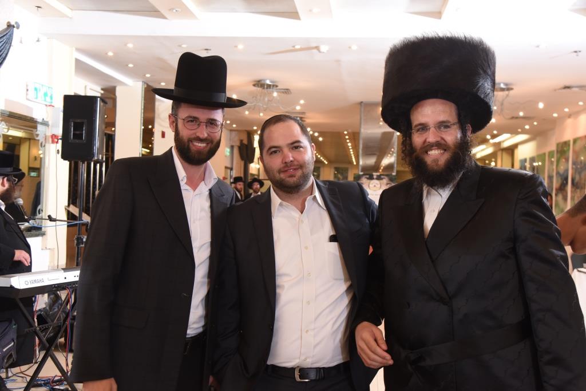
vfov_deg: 35.1
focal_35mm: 38
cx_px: 293
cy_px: 196
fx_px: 619
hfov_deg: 50.7
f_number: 5.6
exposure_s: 1/100
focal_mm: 38
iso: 800
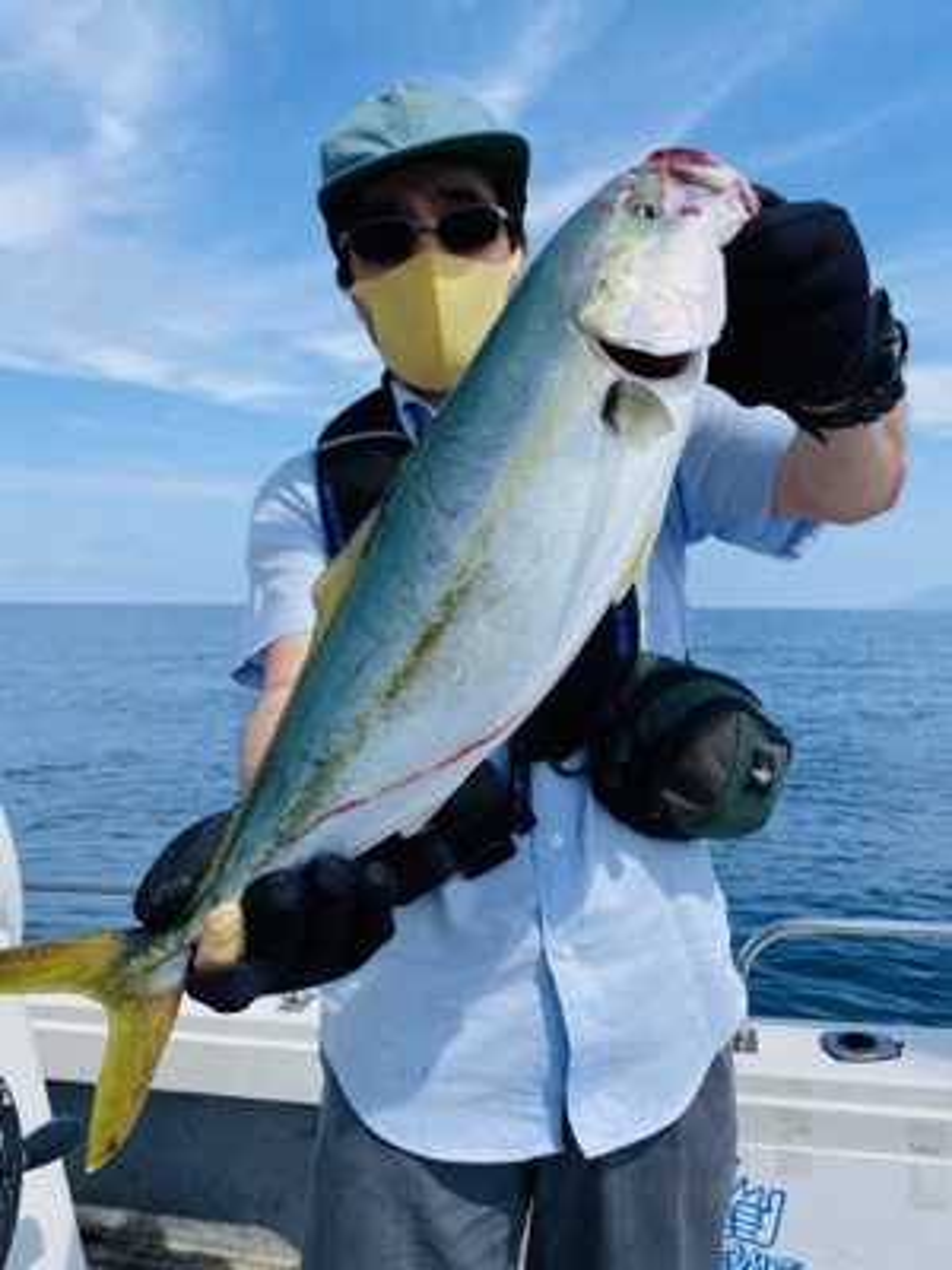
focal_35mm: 26
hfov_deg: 53.1
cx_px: 476
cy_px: 635
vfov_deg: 67.3
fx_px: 953
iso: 32
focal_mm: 4.25
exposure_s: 1/3125
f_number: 1.8
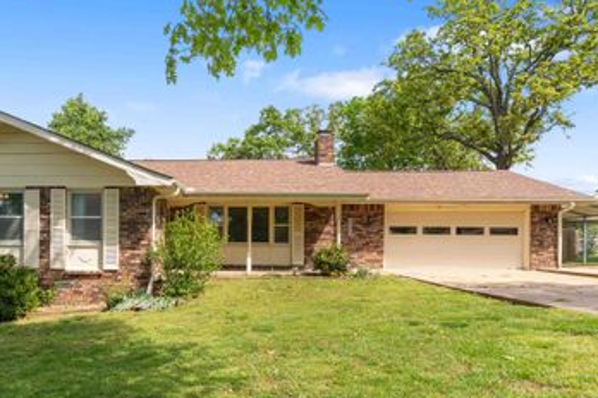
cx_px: 208
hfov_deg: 71.1
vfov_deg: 52.1
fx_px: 405
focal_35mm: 24
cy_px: 241
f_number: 9
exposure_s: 1/100
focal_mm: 11.3
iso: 200
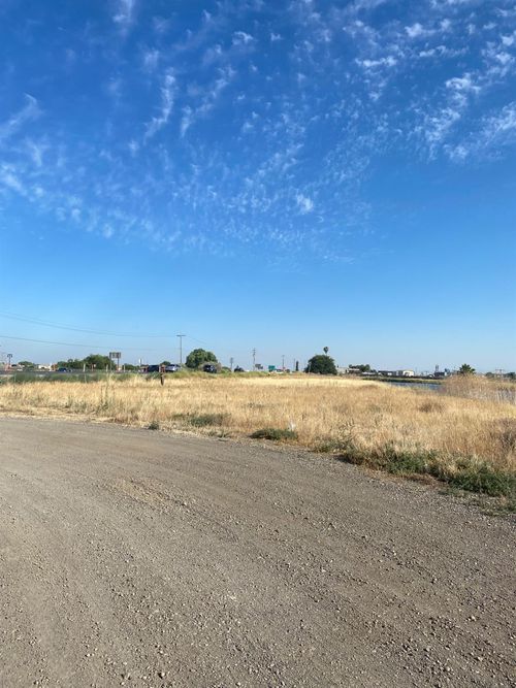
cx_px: 258
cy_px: 344
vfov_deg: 67.3
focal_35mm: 26
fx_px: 517
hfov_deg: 53.0
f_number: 1.8
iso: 32
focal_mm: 4.25
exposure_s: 1/3497
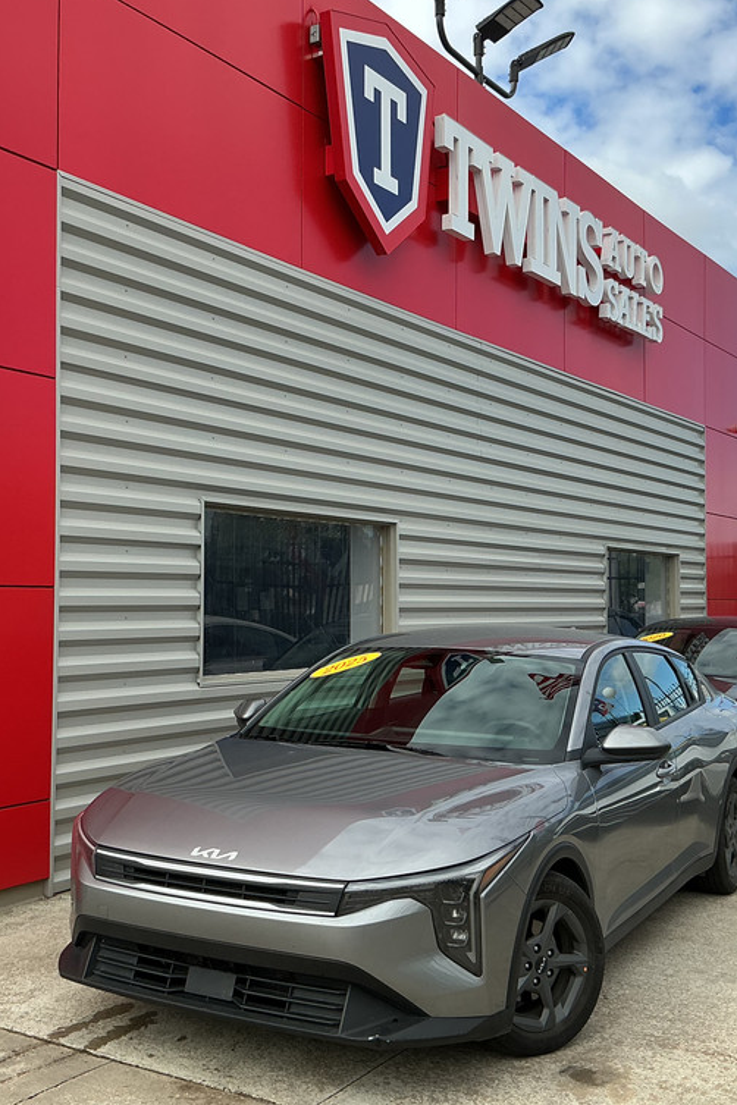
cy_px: 553
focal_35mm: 41
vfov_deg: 47.4
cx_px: 339
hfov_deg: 32.6
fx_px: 1259
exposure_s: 1/1055
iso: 25
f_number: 1.8
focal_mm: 3
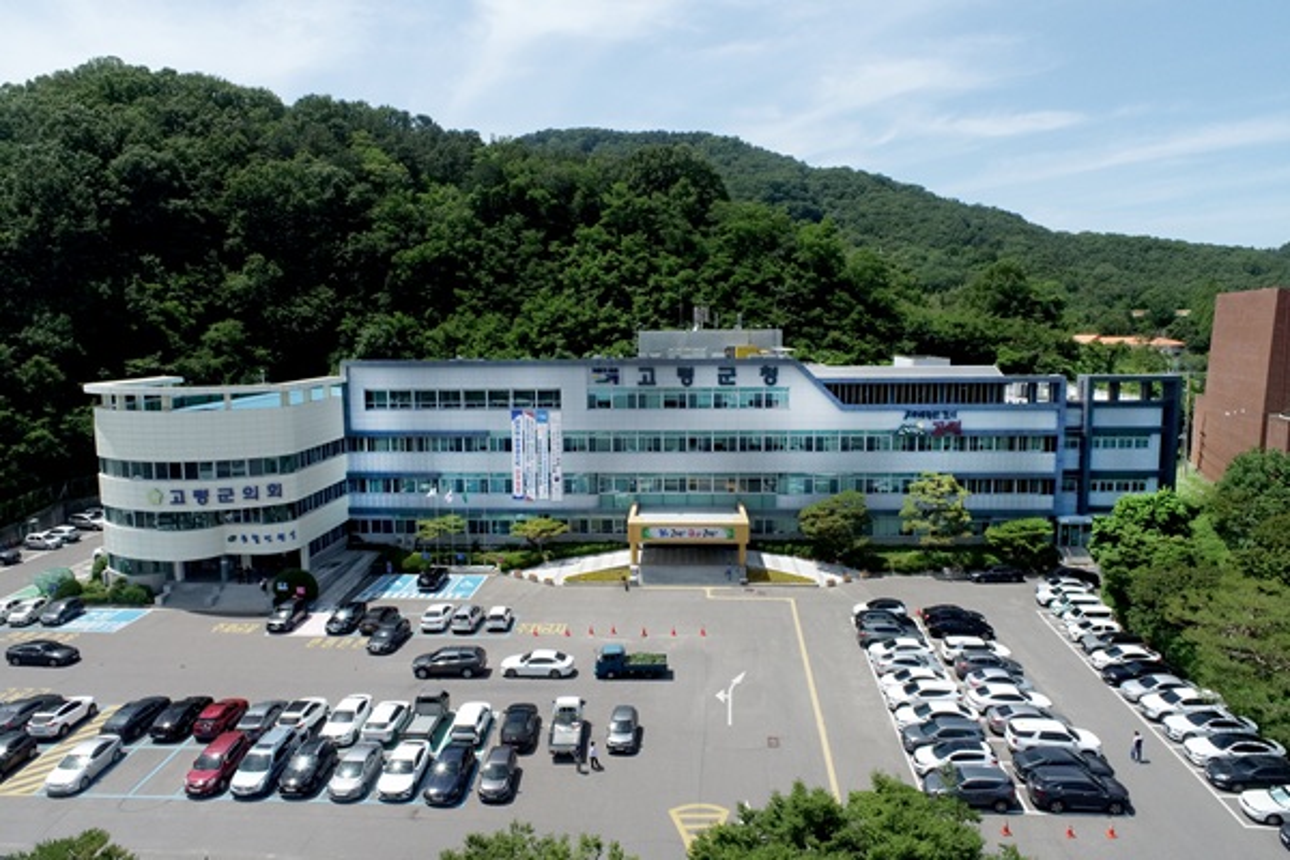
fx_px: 860
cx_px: 645
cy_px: 430
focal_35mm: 24
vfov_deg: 53.1
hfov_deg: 73.7
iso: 200
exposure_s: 1/320
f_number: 11
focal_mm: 8.8
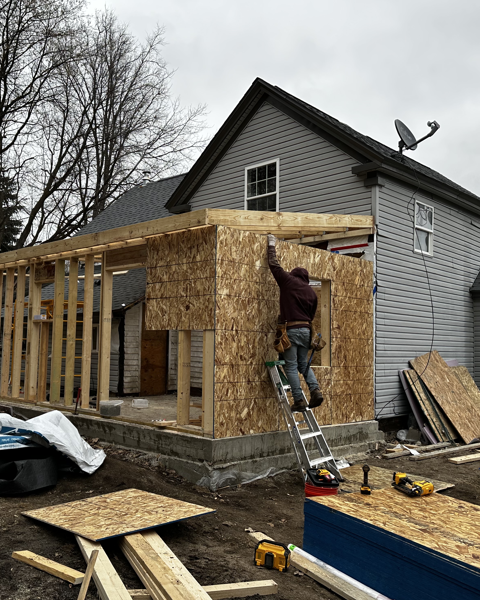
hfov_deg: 45.2
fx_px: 568
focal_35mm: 32
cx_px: 164
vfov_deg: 55.7
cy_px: 304
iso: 80
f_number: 1.78
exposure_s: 1/387
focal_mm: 6.86
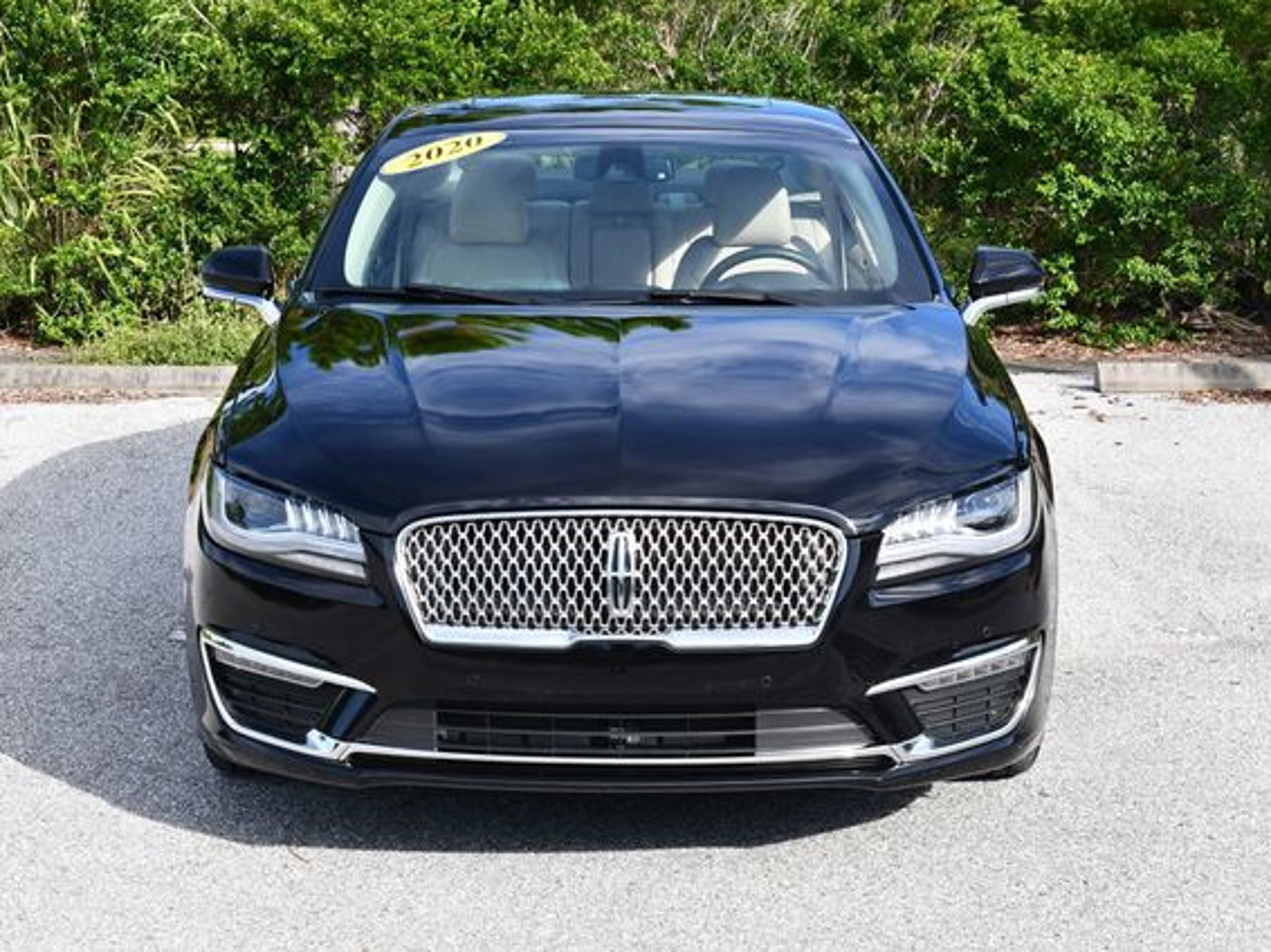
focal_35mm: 74
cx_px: 575
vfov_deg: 19.9
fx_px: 2716
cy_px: 474
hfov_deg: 26.3
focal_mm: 34
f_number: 8
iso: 180
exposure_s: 1/250
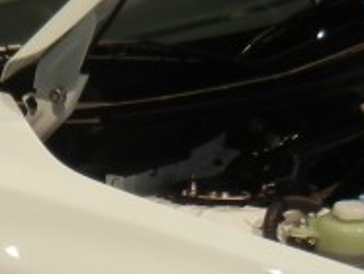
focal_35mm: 165
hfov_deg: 11.7
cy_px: 241
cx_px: -98
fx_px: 1737
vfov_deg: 9.0
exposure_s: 1/104
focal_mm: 5.4
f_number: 3.5
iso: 160
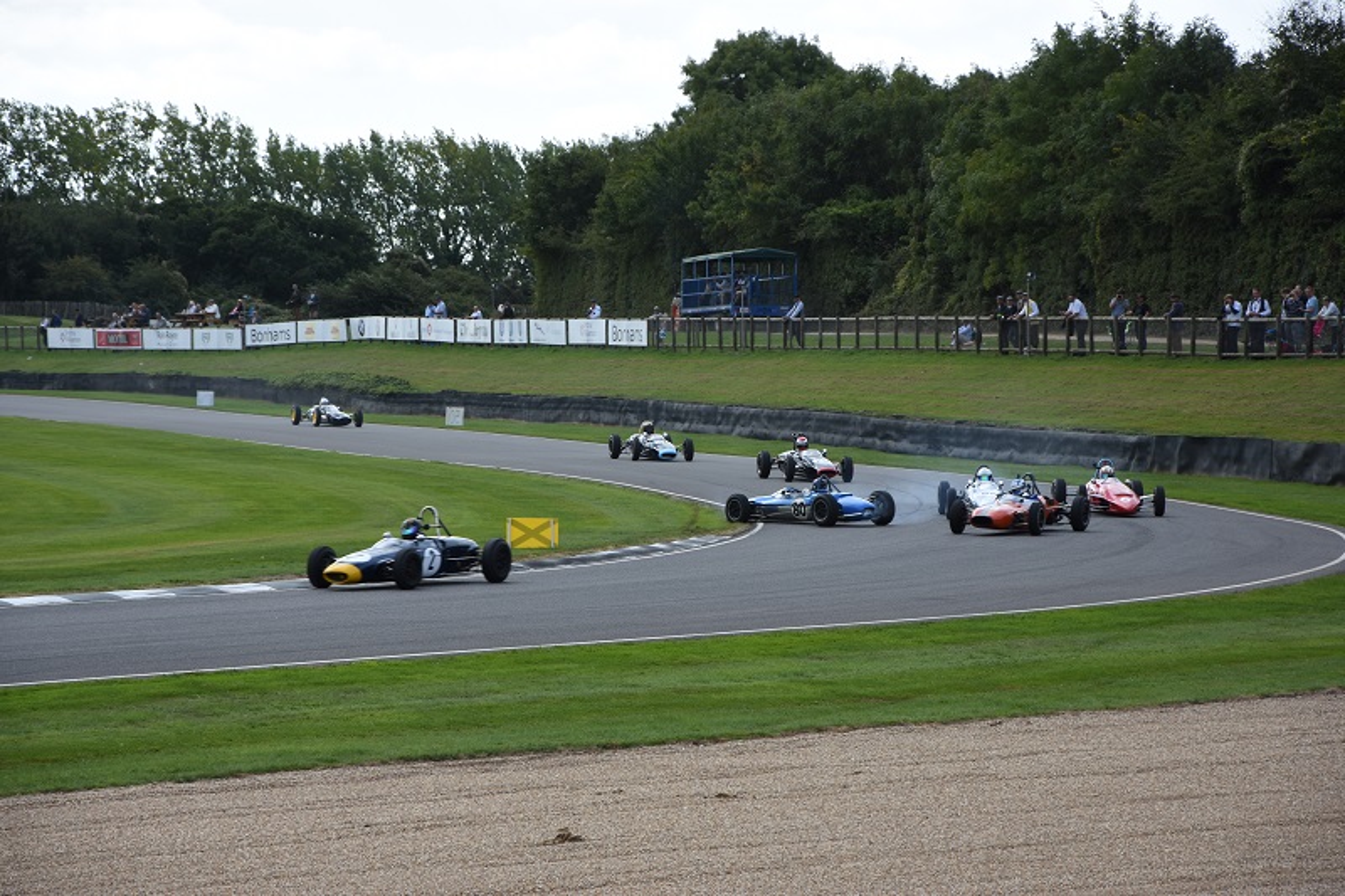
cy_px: 448
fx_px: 5883
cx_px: 672
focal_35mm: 158
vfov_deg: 8.7
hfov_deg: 13.0
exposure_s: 1/500
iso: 200
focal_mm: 105
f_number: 7.1
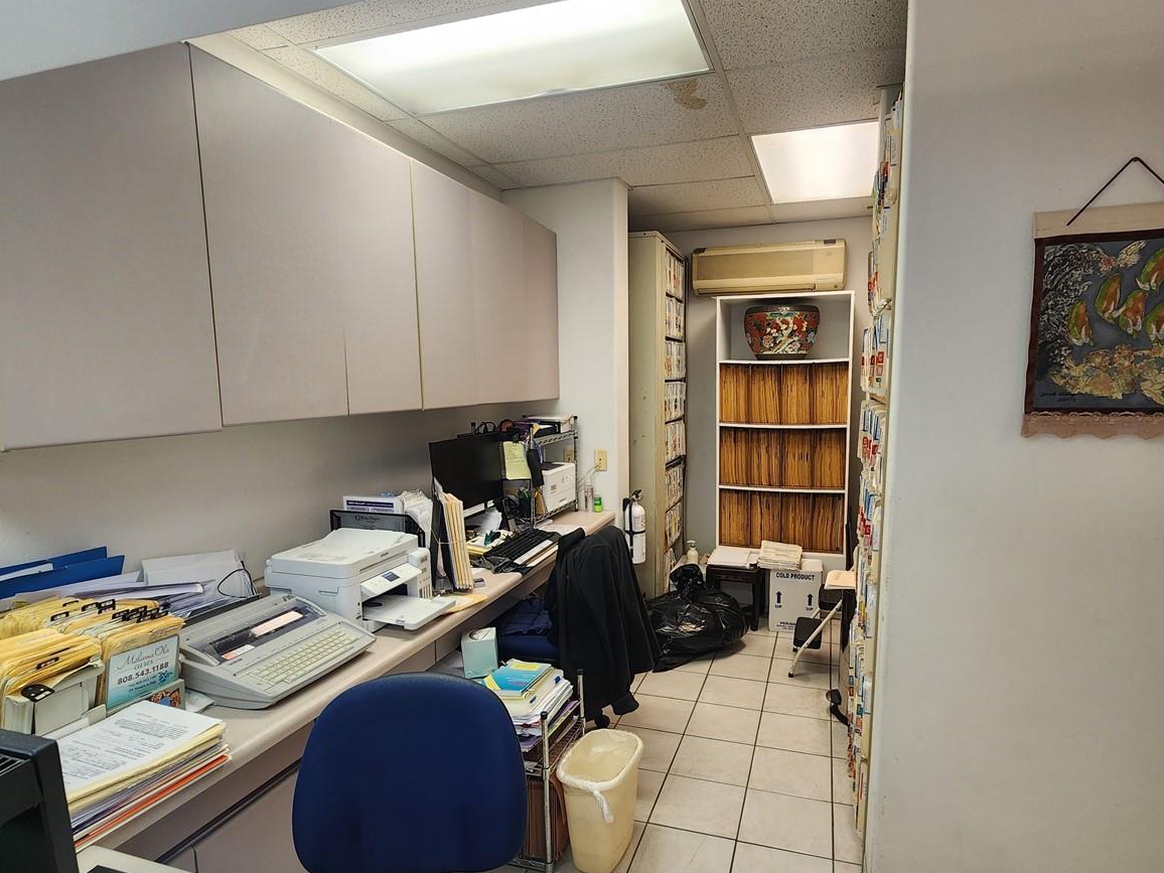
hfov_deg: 87.7
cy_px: 473
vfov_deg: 71.5
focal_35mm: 18
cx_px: 610
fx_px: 605
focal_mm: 2.2
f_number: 2.2
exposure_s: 1/60
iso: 125
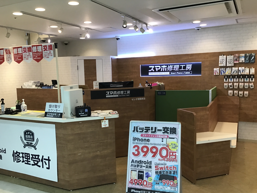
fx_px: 245
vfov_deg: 42.9
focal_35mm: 33
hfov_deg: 55.3
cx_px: 124
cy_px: 102
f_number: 2.4
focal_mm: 3.3
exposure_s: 1/30
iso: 40
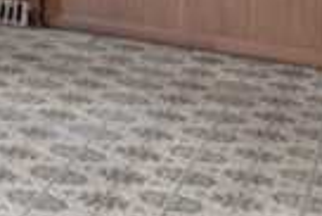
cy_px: -227
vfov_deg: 11.0
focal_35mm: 113
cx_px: -708
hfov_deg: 10.5
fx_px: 1012
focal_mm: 10
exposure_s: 2.5
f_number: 8
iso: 320
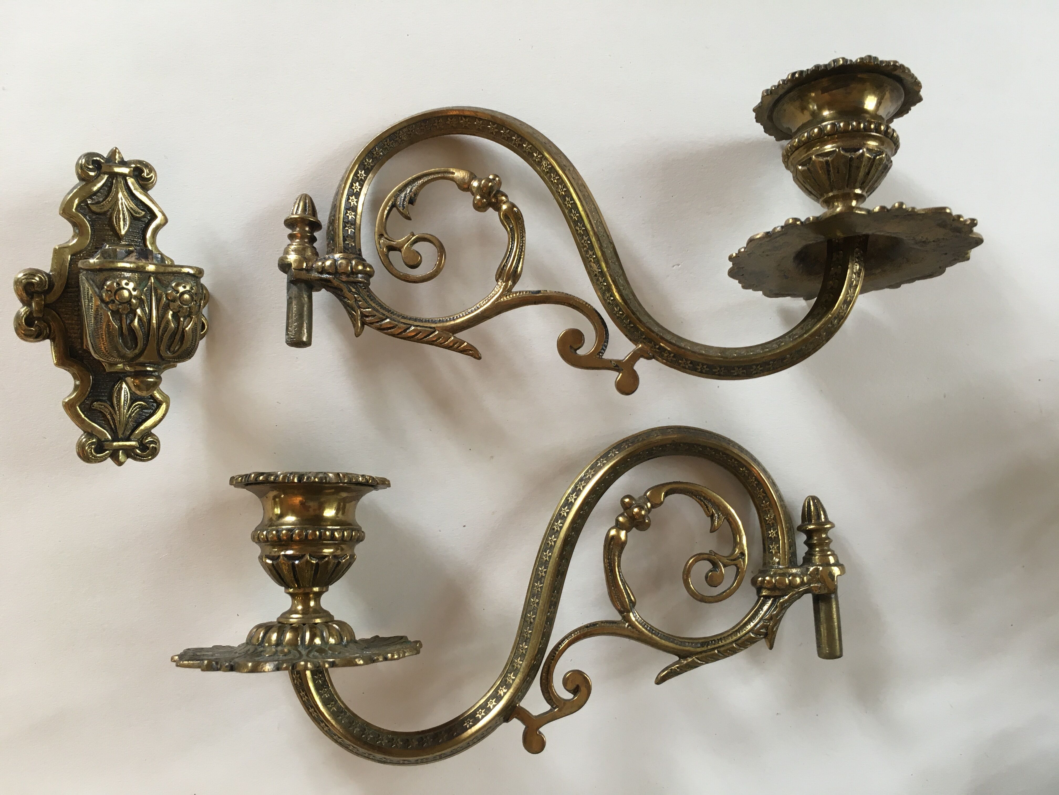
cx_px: 530
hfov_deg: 61.7
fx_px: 887
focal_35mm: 29
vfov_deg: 48.2
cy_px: 398
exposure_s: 1/33
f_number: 2.2
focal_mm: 4.15
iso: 64
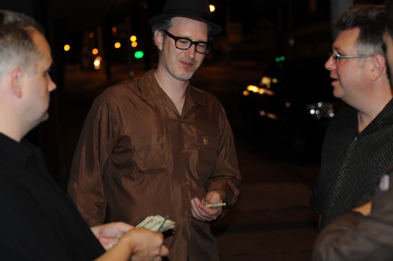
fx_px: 655
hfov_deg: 33.4
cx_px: 178
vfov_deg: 22.6
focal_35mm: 60
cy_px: 134
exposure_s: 1/30
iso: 200
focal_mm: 50
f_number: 3.5
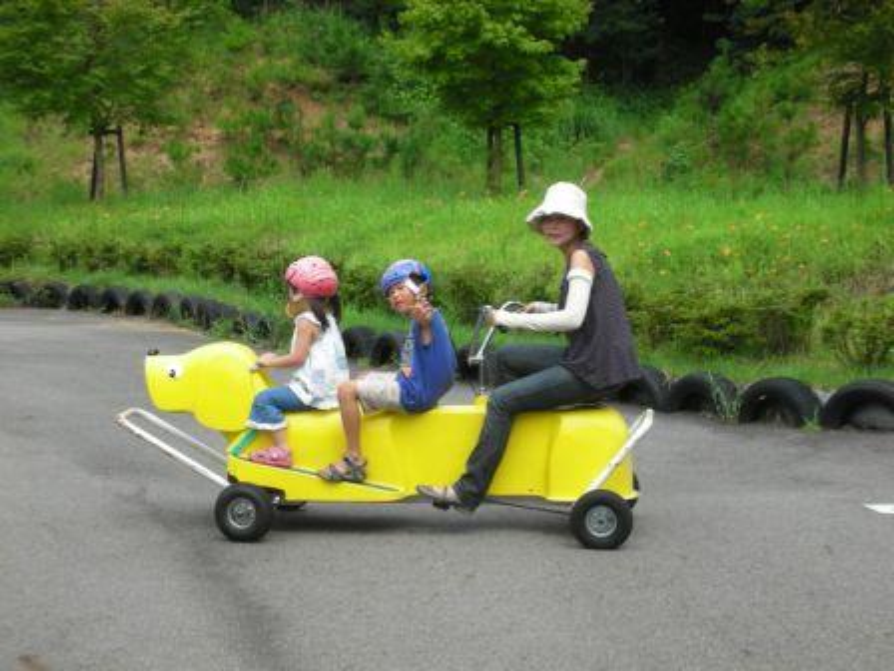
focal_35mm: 86
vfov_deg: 17.2
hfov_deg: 22.8
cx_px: 447
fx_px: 2221
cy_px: 336
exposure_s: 1/132
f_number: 4.8
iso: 50
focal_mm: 14.3
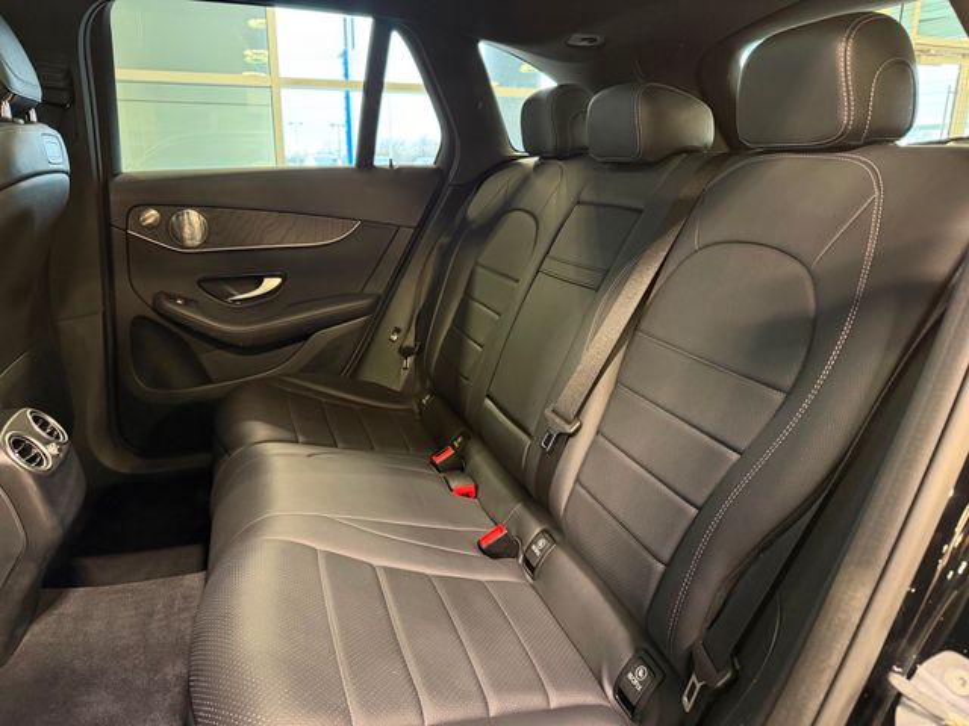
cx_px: 484
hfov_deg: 71.6
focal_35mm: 24
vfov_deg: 56.8
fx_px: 672
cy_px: 363
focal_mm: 6.76
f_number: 1.78
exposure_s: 1/30
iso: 800
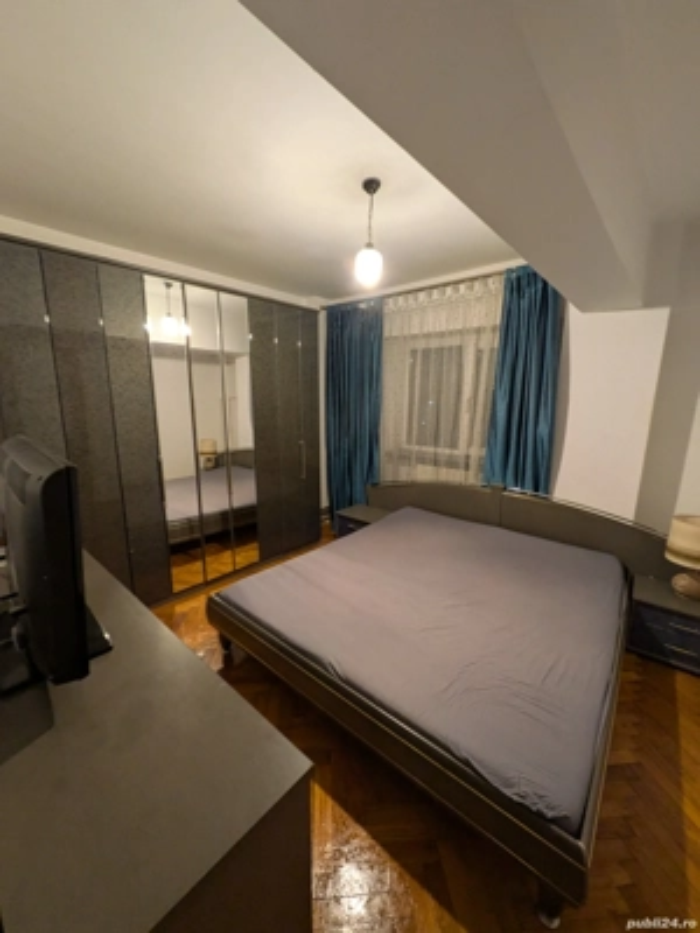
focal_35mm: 14
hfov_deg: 85.7
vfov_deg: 102.1
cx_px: 350
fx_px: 377
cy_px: 466
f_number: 2.2
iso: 329
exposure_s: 1/33.3
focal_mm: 1.83
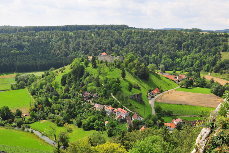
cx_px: 114
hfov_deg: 53.1
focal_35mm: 36
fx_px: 229
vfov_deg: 36.9
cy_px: 76
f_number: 10
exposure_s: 1/250
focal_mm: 24
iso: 250
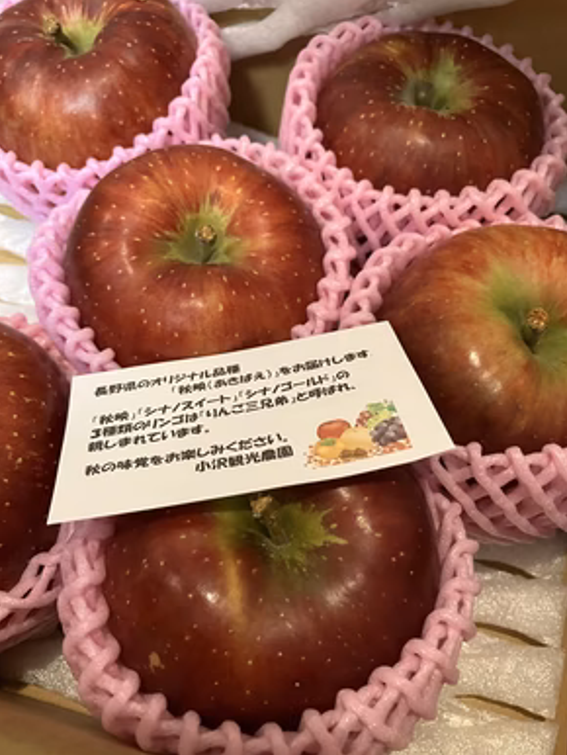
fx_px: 633
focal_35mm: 29
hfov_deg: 48.3
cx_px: 285
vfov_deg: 61.6
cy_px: 387
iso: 400
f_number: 1.8
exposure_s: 1/25
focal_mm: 3.99
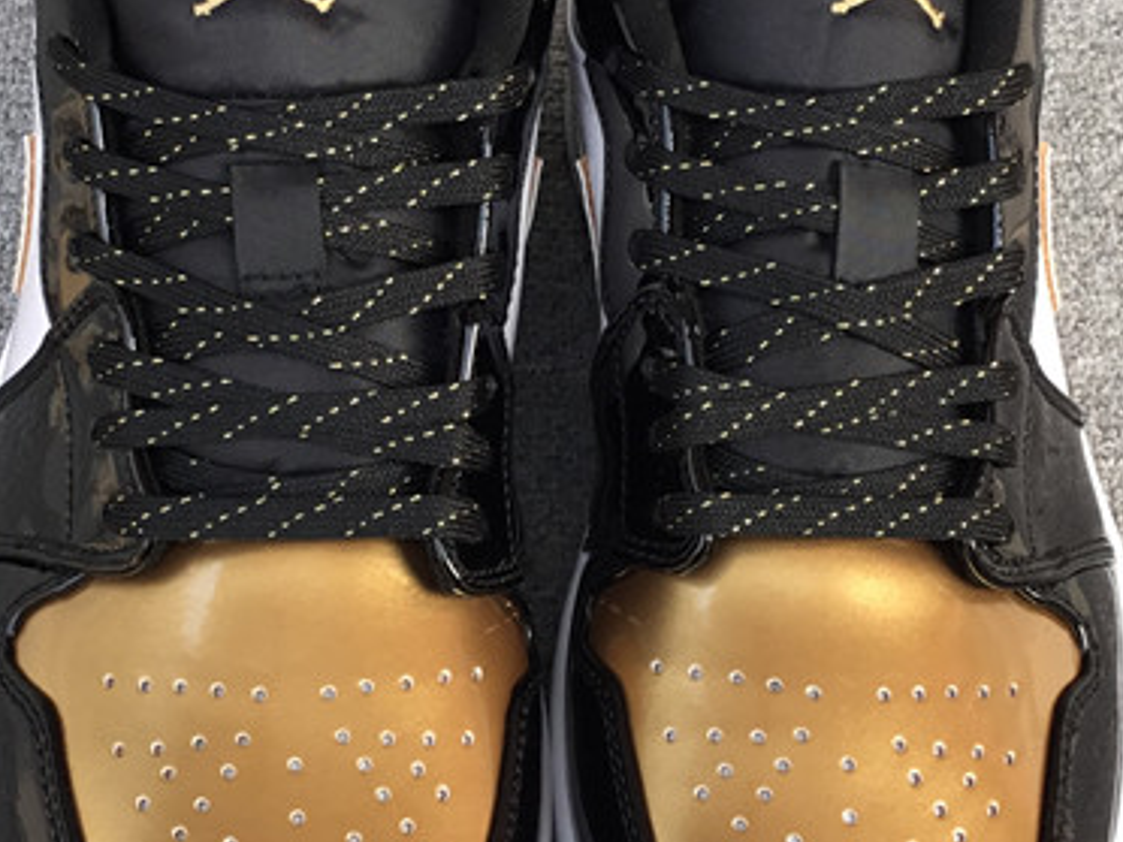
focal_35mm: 75
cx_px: 510
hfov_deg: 26.0
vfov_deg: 19.6
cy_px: 388
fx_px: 2433
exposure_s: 1/136
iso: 25
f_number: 2.4
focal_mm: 3.3
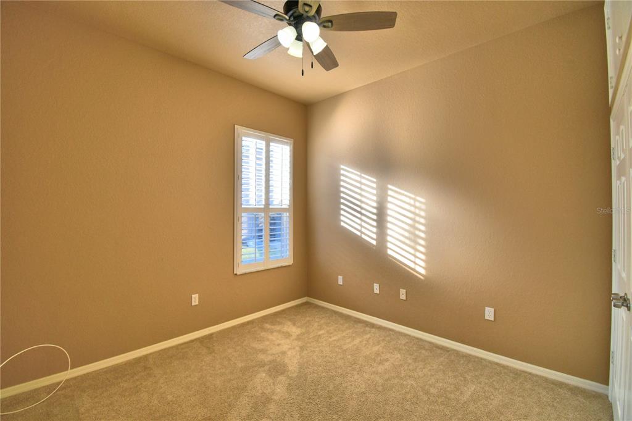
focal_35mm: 15
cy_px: 210
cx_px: 316
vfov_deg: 77.3
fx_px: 263
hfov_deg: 100.4
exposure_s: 1/160
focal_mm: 10
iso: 200
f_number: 4.5
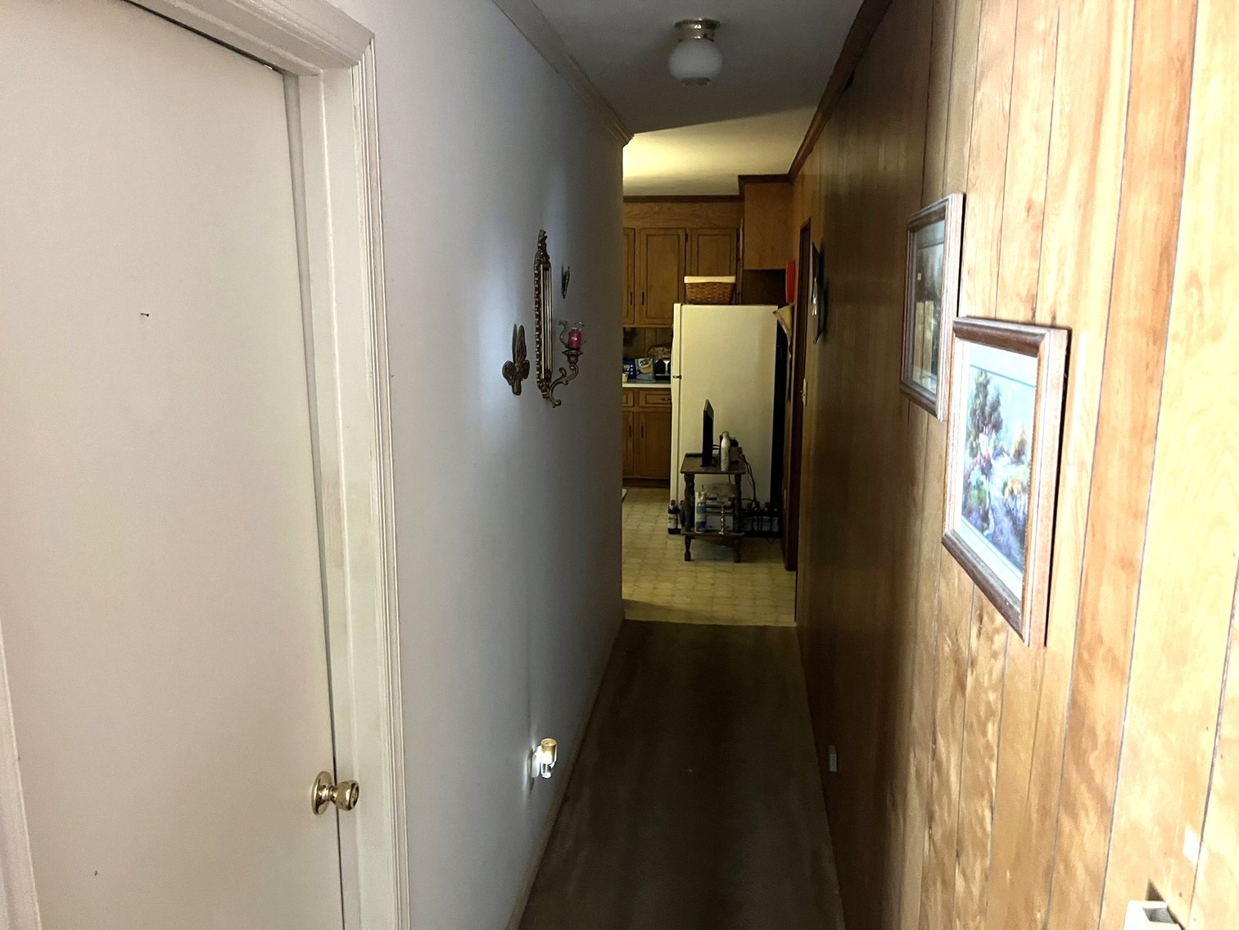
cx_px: 620
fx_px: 931
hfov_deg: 67.3
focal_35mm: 26
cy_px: 465
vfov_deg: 53.1
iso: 640
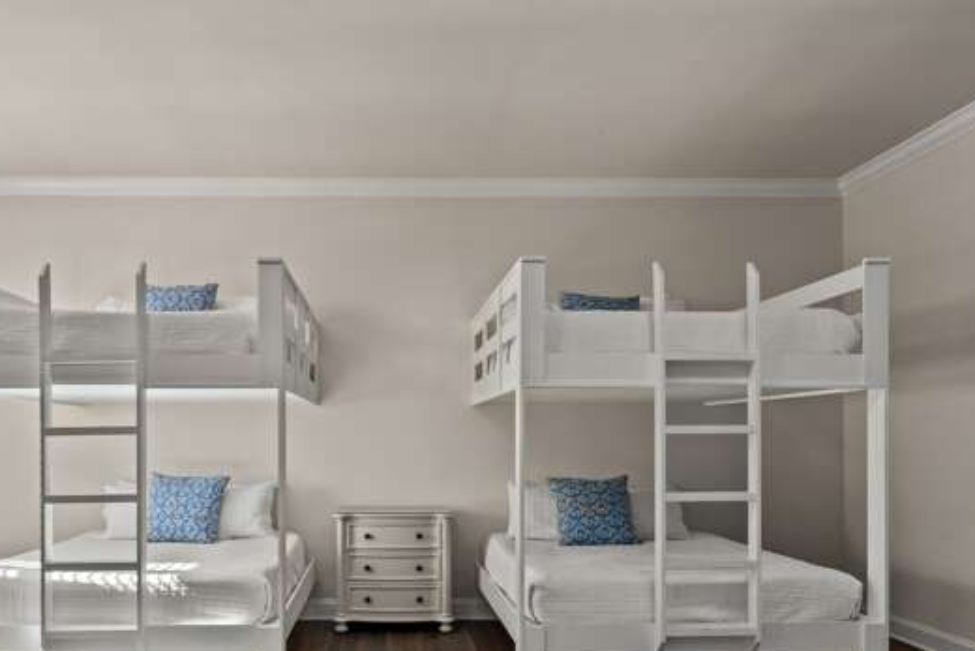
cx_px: 399
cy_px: 435
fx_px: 848
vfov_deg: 41.4
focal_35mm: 31
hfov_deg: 59.4
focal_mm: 21.2
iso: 125
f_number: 8
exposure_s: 1/8
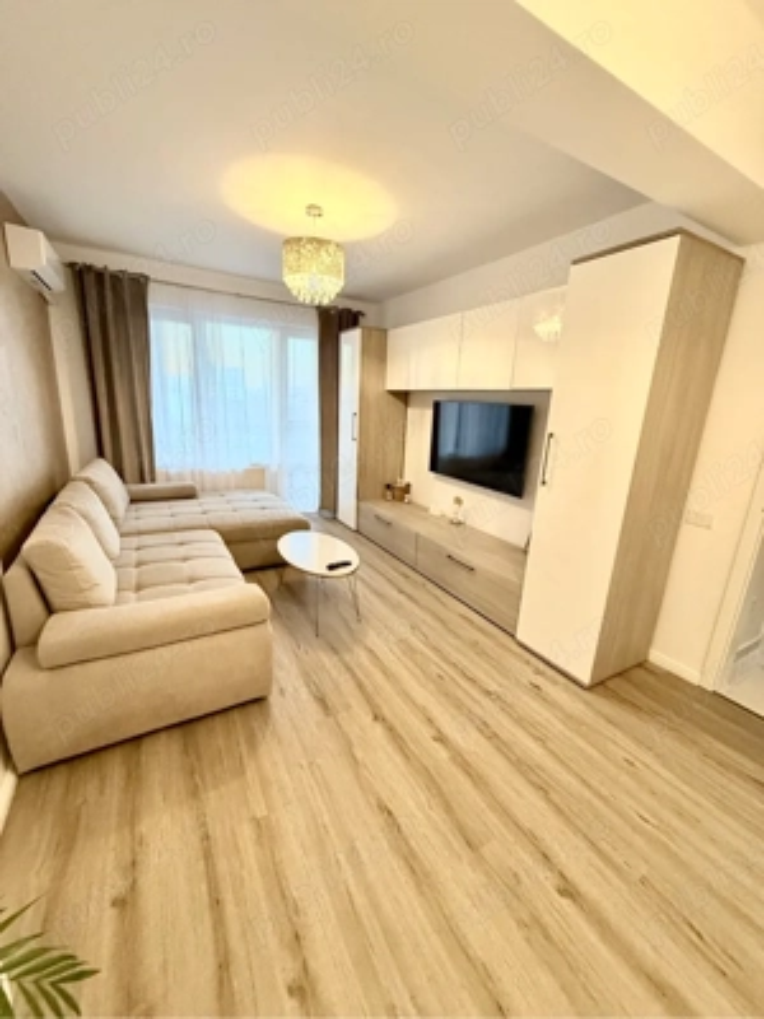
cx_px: 382
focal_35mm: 14
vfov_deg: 102.1
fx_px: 412
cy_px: 510
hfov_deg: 85.7
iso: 500
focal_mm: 2.22
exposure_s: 1/100
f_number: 2.2
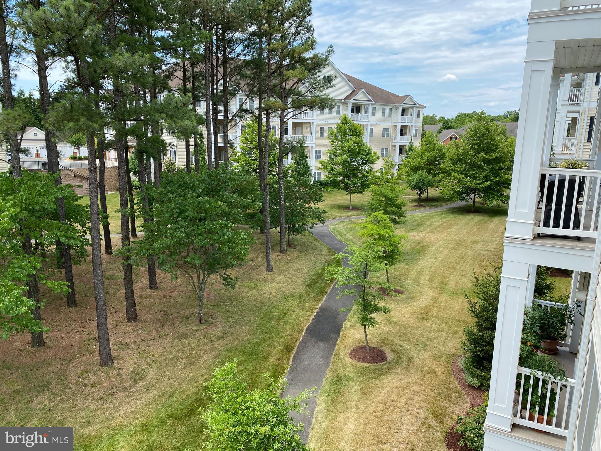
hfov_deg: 67.3
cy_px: 226
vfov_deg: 53.1
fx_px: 451
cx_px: 300
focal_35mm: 26
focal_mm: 4.25
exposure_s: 1/1034
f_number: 1.8
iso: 32
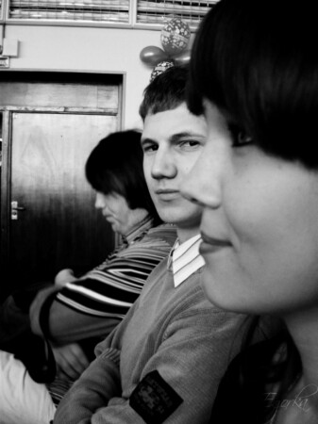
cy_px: 212
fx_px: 405
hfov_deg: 42.9
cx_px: 159
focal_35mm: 33
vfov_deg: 55.4
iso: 100
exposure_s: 1/40
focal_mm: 5.5
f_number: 2.8
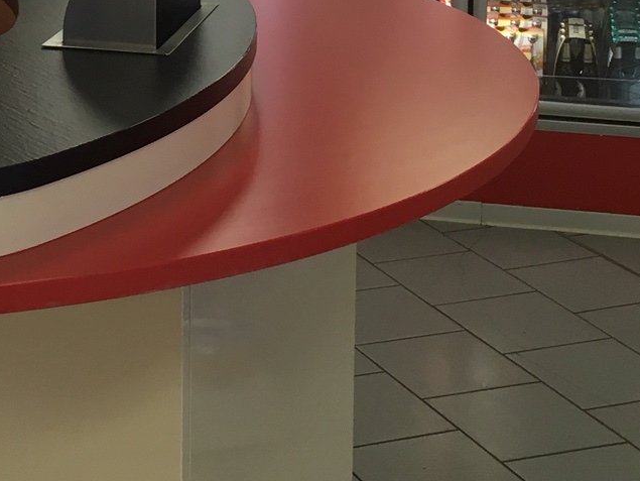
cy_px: -160
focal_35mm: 92
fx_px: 1702
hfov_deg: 21.0
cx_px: 107
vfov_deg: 15.3
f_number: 2.2
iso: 64
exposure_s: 1/33
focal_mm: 4.15
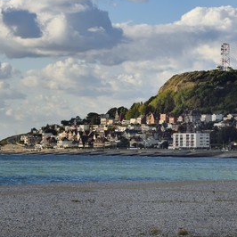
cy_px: 115
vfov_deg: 6.5
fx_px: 2076
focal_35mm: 268
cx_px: 86
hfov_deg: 6.5
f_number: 10
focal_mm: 200
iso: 200
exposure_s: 1/320
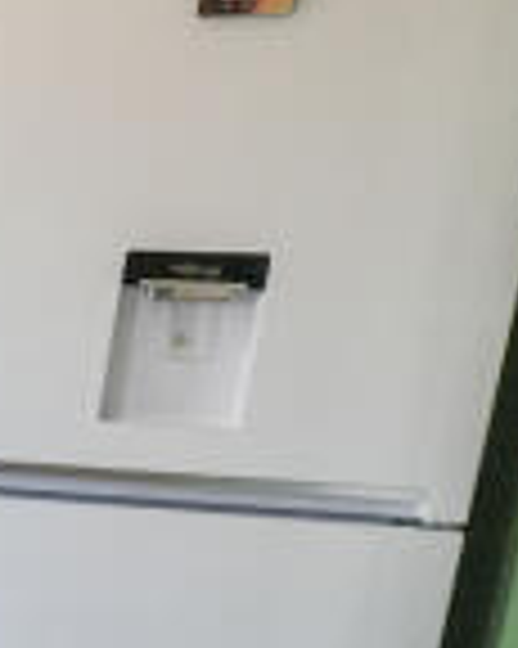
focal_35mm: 100
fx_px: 1918
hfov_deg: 10.4
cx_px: -1077
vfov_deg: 18.4
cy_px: 722
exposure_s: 1/160
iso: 640
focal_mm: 10
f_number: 4
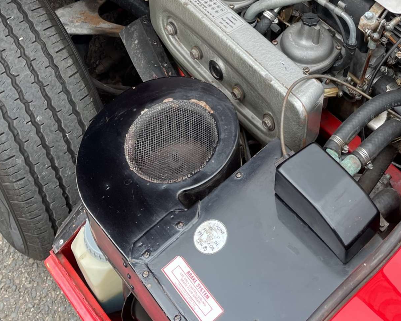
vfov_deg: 23.4
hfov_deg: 32.8
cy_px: -117
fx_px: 665
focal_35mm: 56
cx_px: 309
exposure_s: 1/297
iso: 32
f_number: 1.6
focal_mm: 5.1
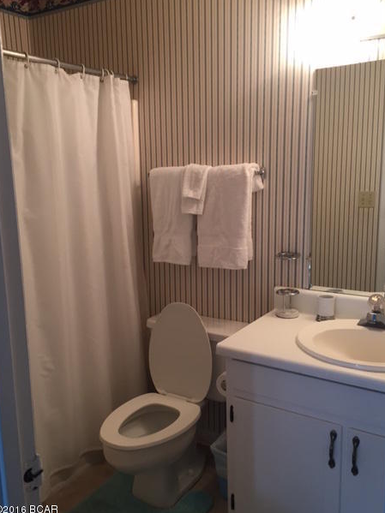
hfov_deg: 45.4
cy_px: 256
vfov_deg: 58.4
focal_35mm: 31
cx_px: 196
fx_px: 460
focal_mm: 4.15
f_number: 2.2
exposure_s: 1/30
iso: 80
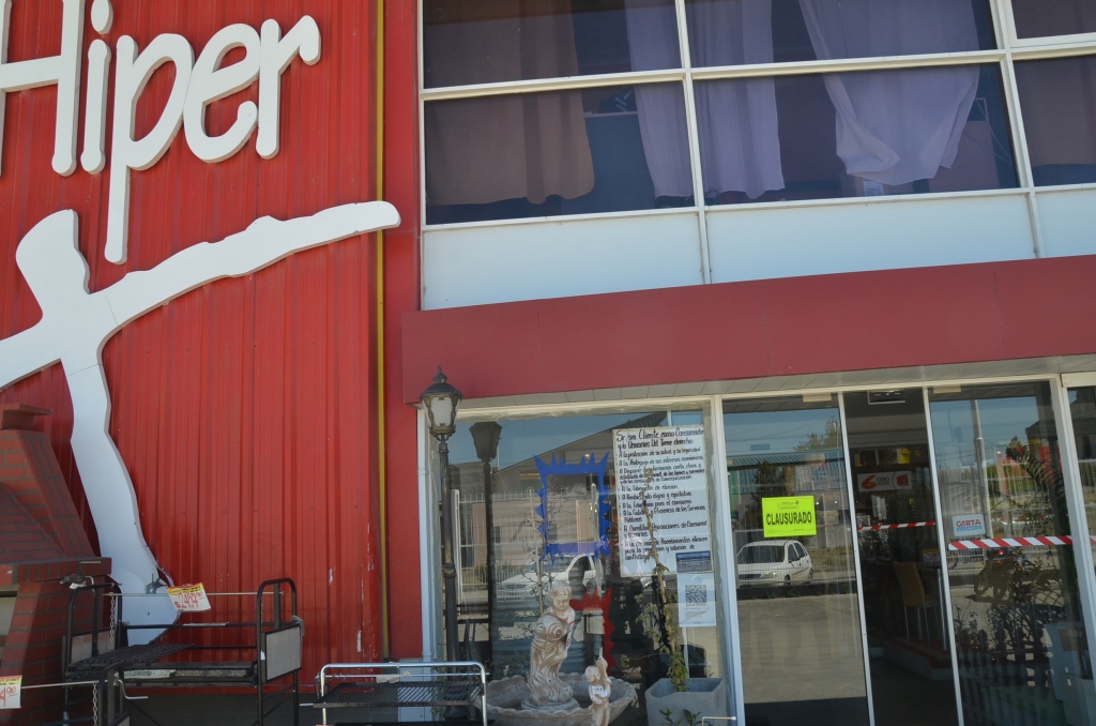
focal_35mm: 27
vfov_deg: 47.7
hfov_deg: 67.5
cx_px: 548
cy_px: 363
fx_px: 820
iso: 400
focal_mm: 18
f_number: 9
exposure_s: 1/320
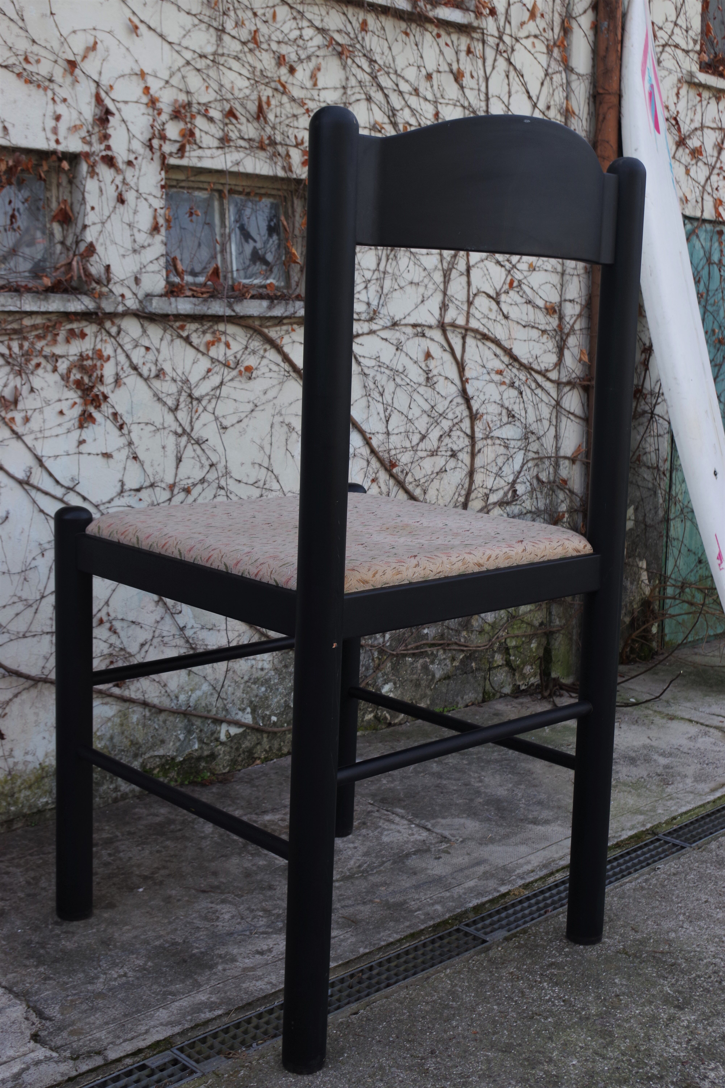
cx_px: 362
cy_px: 544
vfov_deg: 42.7
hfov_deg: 29.2
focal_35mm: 46
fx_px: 1389
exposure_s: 1/125
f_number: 5.6
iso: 200
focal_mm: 30.63
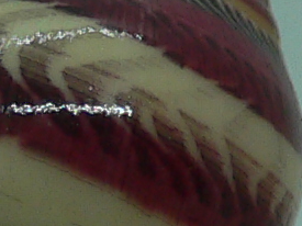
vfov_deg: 5.7
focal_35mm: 257
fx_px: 2241
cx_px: 40
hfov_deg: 7.7
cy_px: 279
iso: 80
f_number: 2.8
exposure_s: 1/80
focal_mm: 4.6
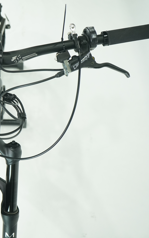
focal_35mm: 80
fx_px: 520
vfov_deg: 25.8
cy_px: 119
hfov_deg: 15.8
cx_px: -18
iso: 2500
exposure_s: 1/200
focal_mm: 52
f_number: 6.3
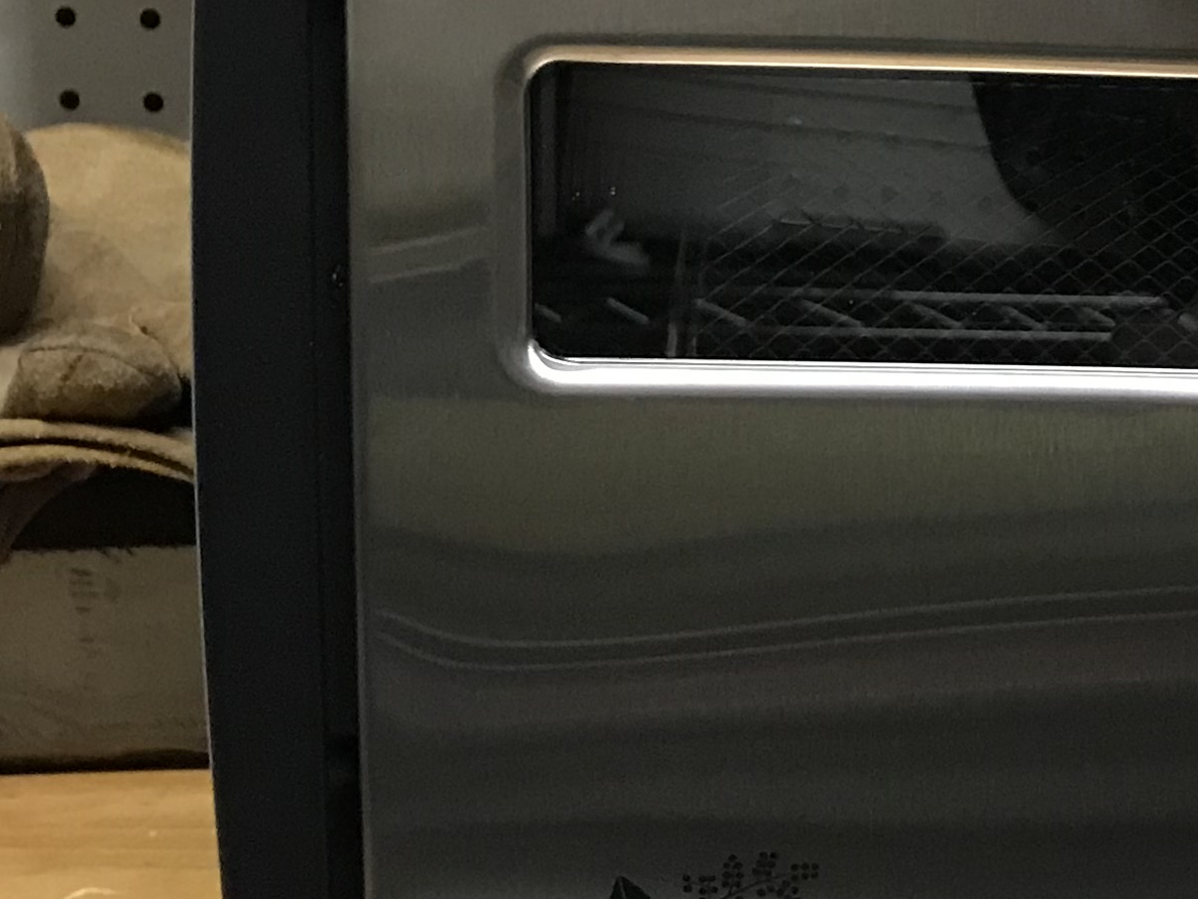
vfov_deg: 15.5
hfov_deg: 19.5
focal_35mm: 95
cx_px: 1434
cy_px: 297
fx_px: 3288
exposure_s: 1/15
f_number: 1.8
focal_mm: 3.99
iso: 100
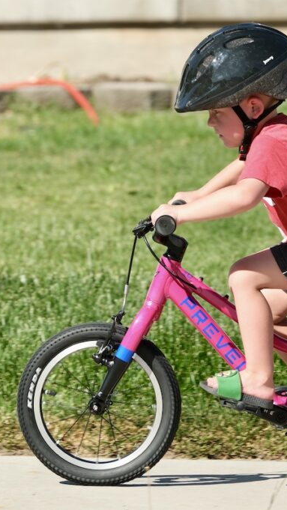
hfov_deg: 3.7
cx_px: 260
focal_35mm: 331
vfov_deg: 6.5
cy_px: 255
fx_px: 4479
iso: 125
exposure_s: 1/550
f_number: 4.5
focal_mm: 140
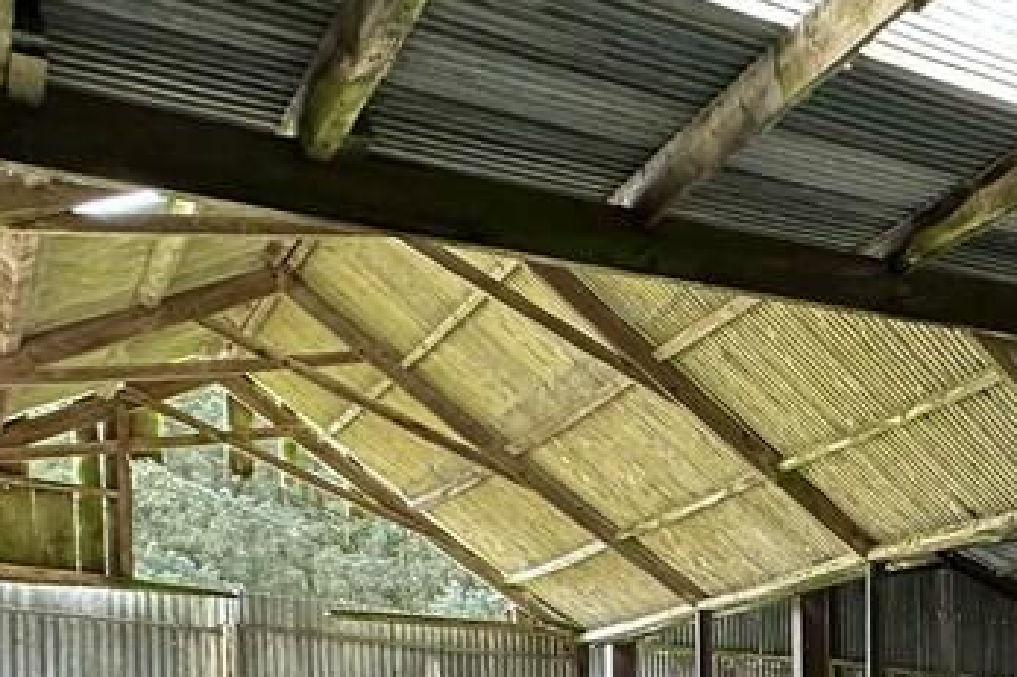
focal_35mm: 43
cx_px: 1419
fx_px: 1214
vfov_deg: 26.4
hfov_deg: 31.1
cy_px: 882
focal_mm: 2.22
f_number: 2.2
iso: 125
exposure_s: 1/99
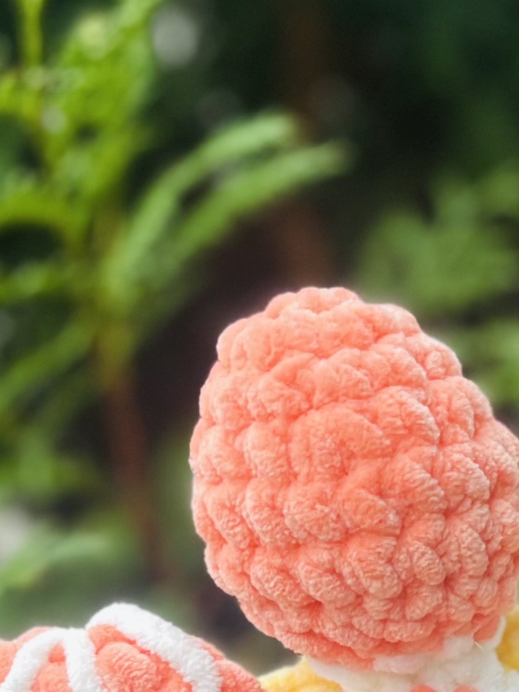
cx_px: 495
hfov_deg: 17.9
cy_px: 646
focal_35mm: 81
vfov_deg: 23.4
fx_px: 1619
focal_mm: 5.1
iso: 50
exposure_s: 1/122
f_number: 1.6
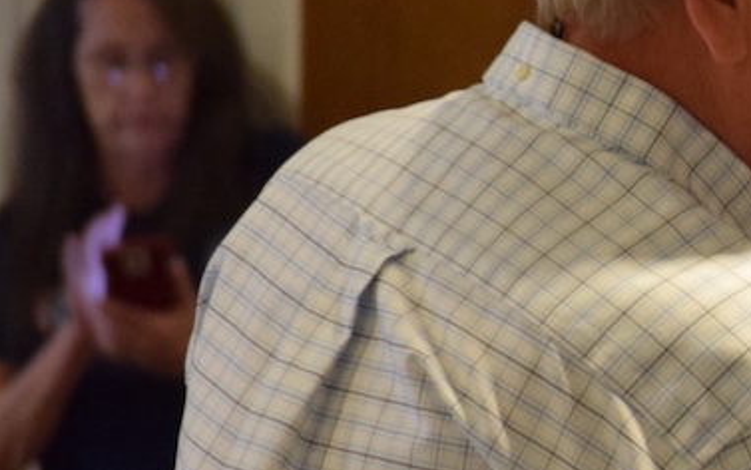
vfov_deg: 2.2
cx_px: 1305
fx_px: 12224
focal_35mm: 597
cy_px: 288
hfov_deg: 3.5
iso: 1400
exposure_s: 1/60
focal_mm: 92
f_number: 4.5
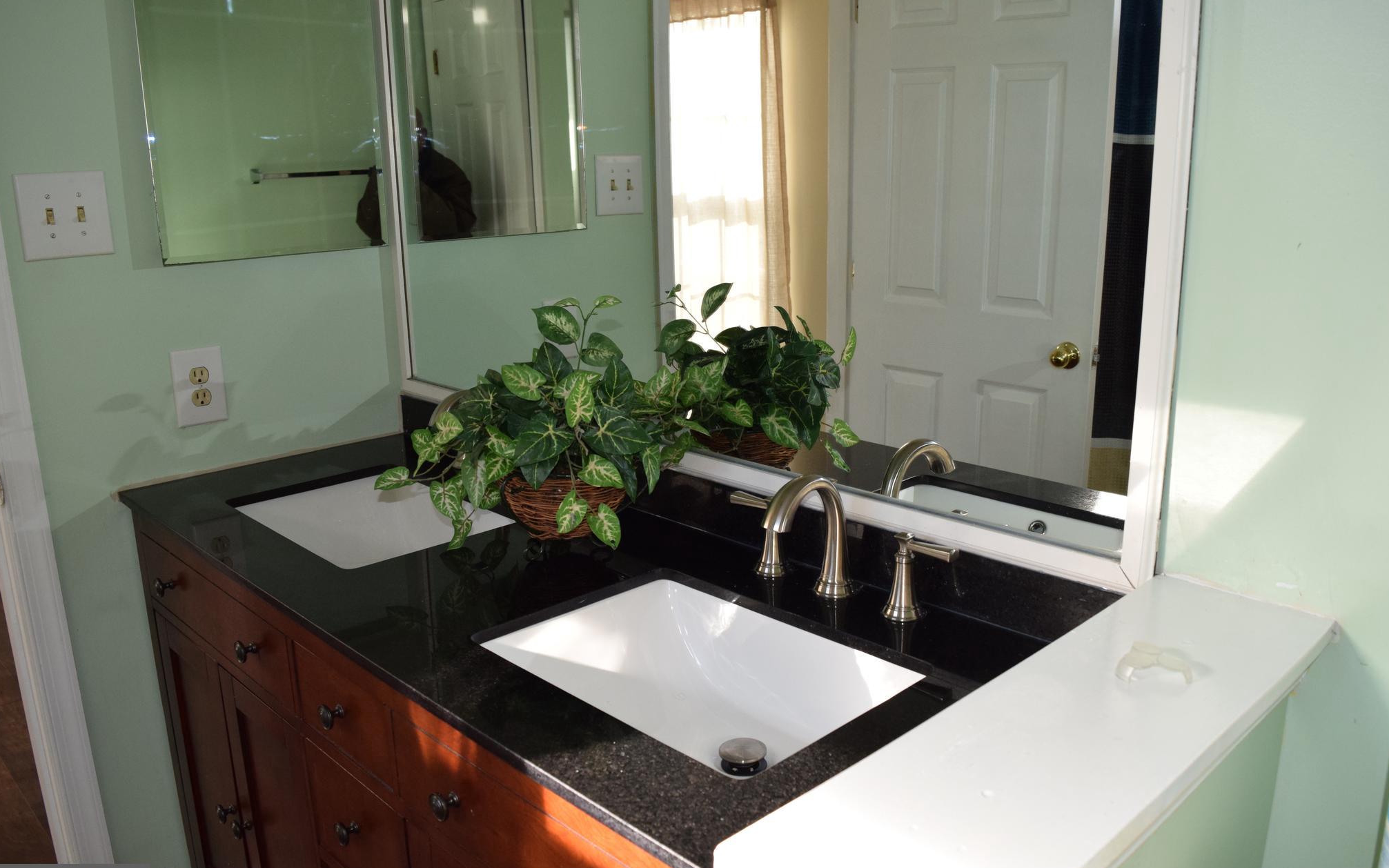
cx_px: 703
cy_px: 443
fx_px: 1060
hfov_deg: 66.5
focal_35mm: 28
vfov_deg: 44.5
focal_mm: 18
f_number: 5.6
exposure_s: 1/125
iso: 800
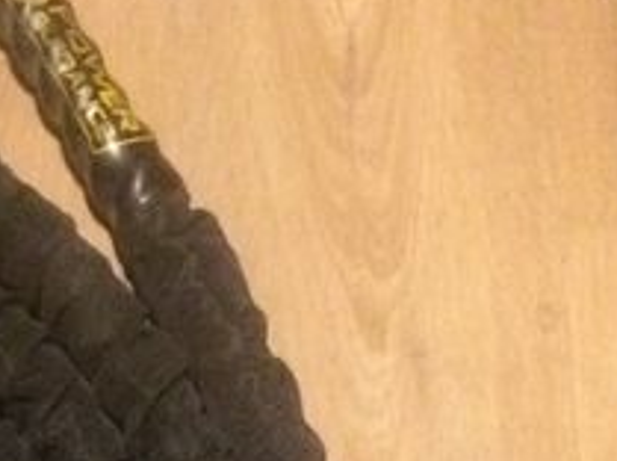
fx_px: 2473
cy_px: 993
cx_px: -325
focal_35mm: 139
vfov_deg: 9.7
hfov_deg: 13.4
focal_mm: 4.15
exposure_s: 1/17
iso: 640
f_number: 2.2
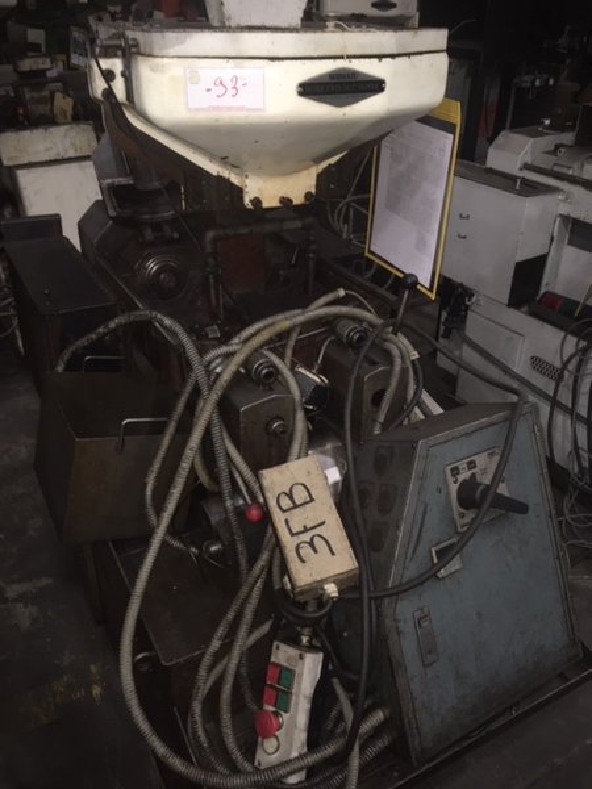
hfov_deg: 48.2
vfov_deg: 61.7
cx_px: 296
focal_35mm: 29
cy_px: 394
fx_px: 661
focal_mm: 4.15
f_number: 2.2
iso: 64
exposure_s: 1/16
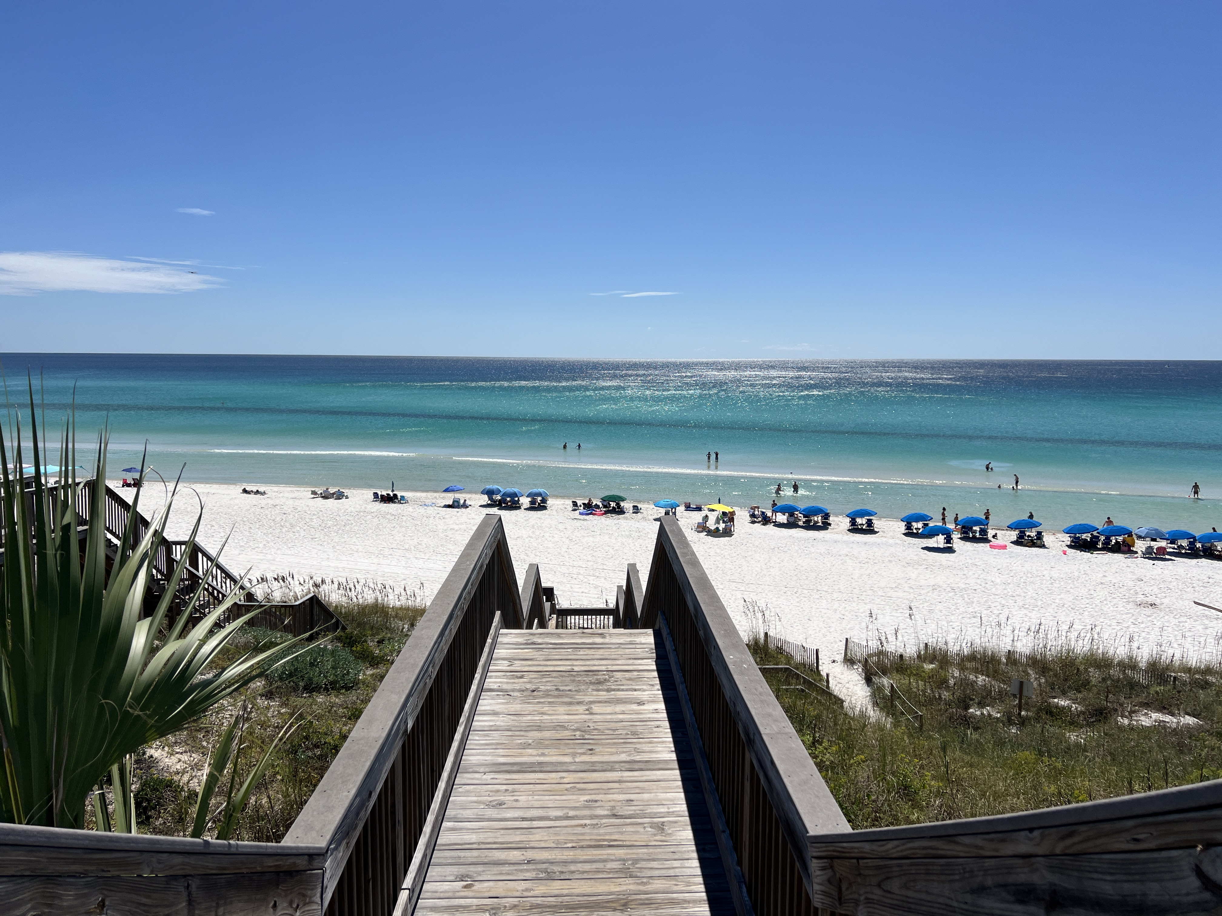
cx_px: 611
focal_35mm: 26
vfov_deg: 53.1
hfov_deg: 67.3
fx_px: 918
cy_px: 458
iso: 50
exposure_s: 1/11364
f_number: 1.5
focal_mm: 5.7
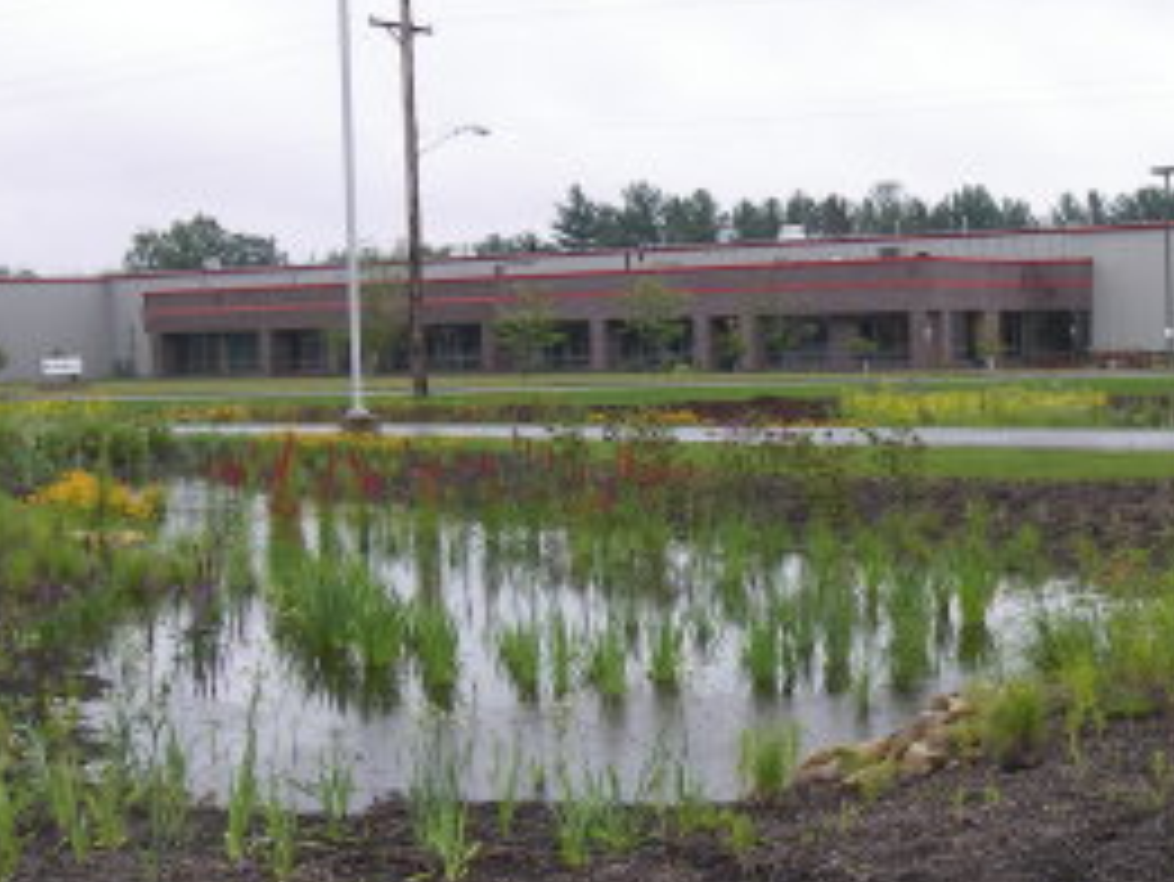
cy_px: 540
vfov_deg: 21.3
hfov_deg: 28.0
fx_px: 2341
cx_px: 769
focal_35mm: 69
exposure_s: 1/200
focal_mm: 9.5
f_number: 3.6
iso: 50
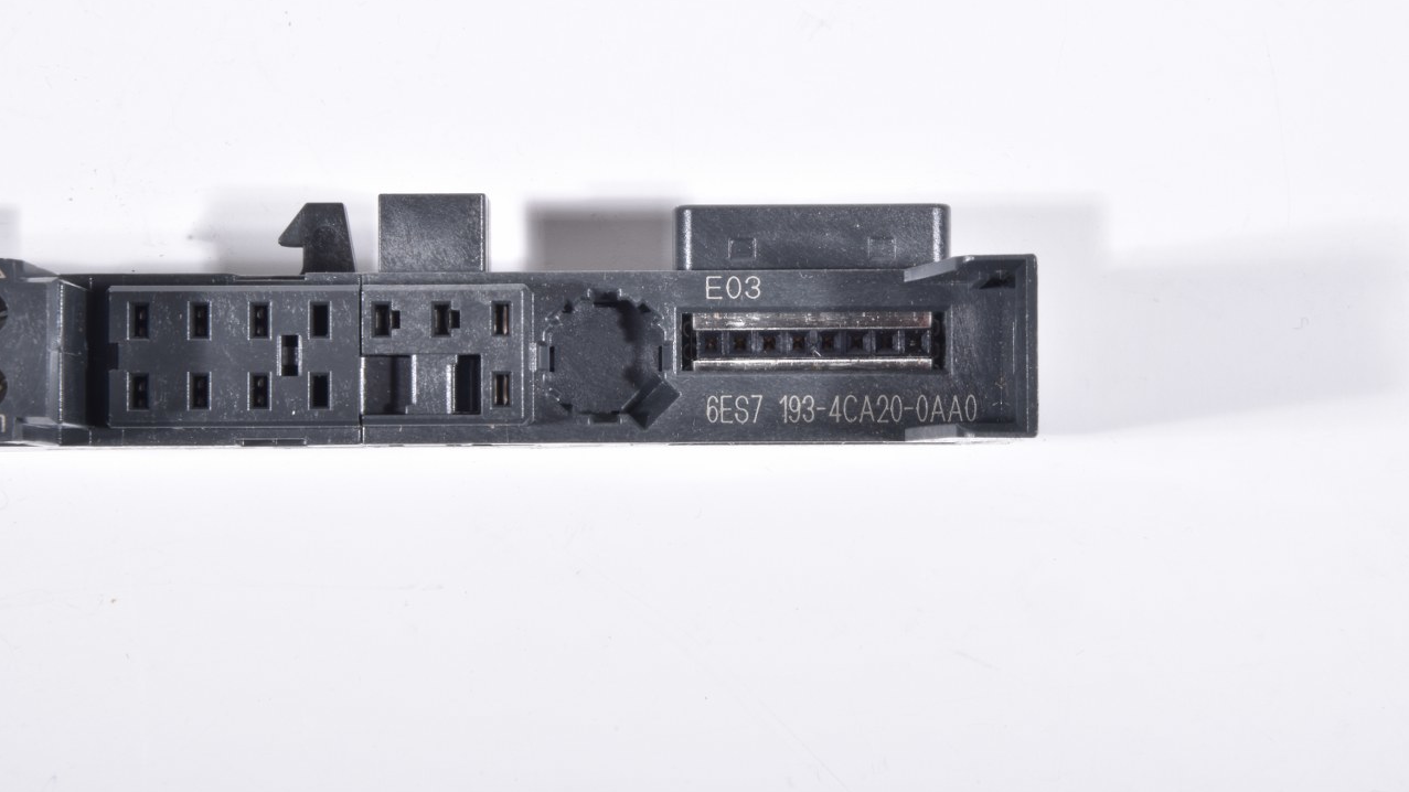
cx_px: 705
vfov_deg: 9.6
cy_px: 357
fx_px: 4707
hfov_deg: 17.0
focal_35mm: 126
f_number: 29
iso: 100
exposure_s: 1/160
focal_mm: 80
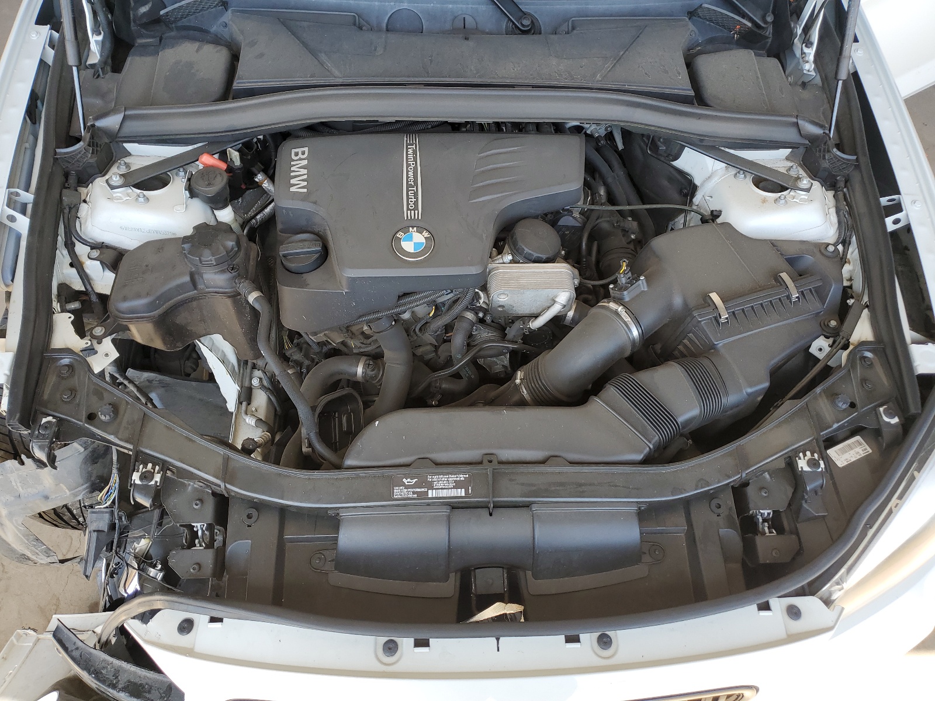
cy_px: 350
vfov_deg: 53.1
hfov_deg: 67.3
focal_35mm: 26
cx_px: 468
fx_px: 702
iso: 50
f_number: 1.5
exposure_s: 1/278
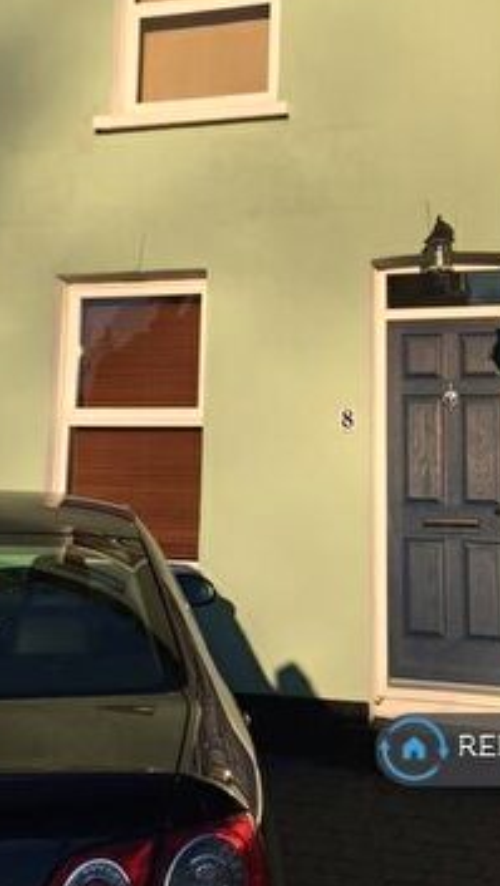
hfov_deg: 25.5
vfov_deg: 43.5
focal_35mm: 47
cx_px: 226
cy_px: 350
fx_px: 1106
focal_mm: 4.15
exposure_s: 1/1923
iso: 25
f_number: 2.2
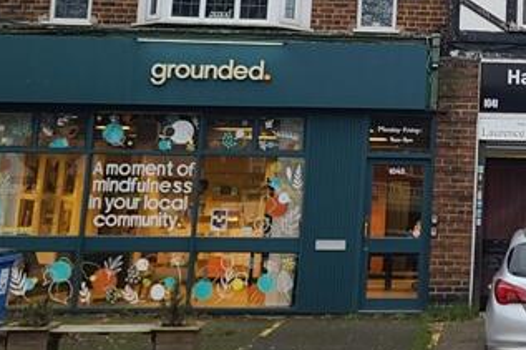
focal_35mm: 84
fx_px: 1227
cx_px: 637
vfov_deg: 16.0
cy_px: 13
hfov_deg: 22.3
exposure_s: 1/120
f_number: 1.8
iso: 25
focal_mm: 7
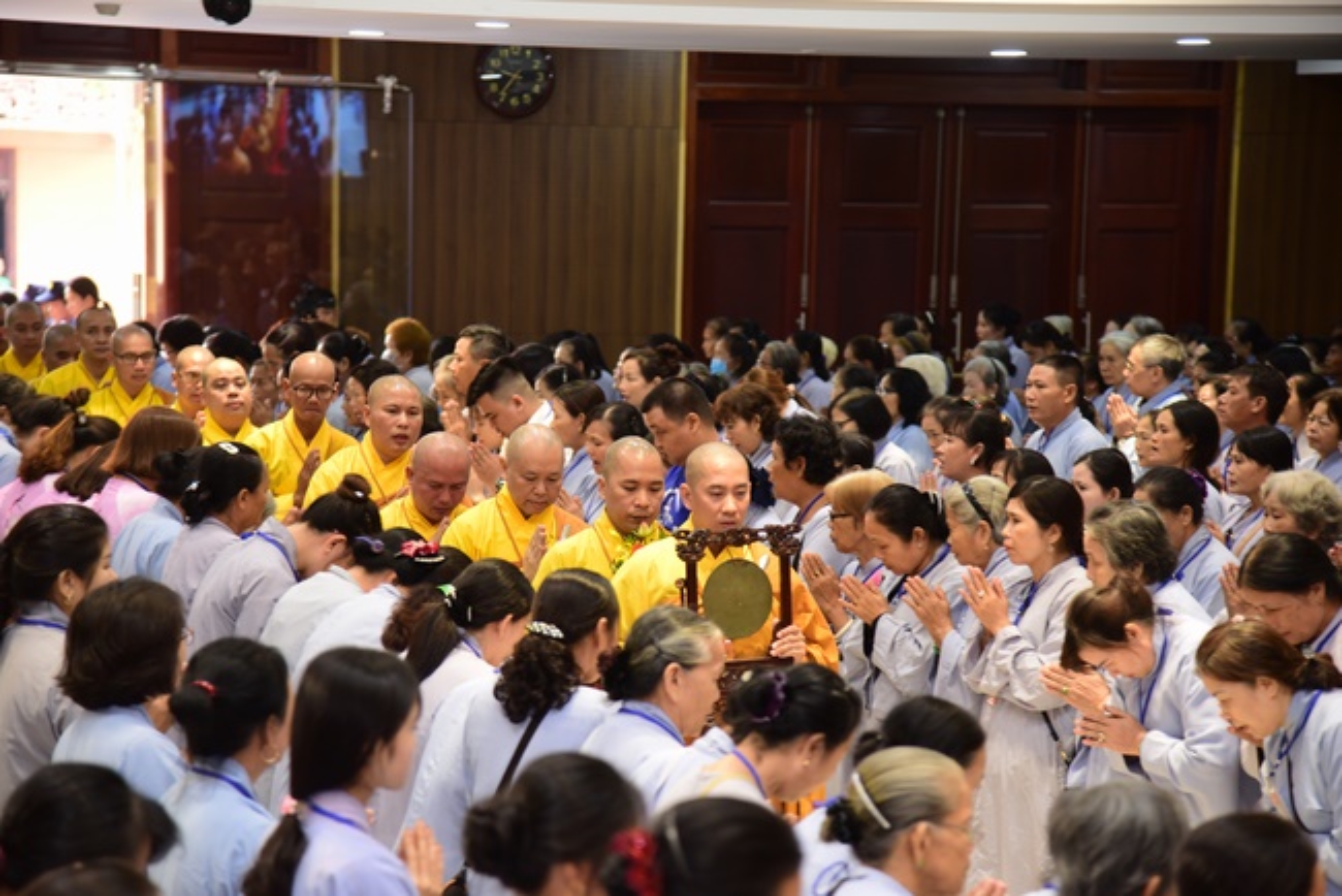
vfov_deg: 13.1
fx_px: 3916
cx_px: 671
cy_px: 448
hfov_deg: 19.4
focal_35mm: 105
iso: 1000
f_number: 4
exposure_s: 1/50
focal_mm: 105
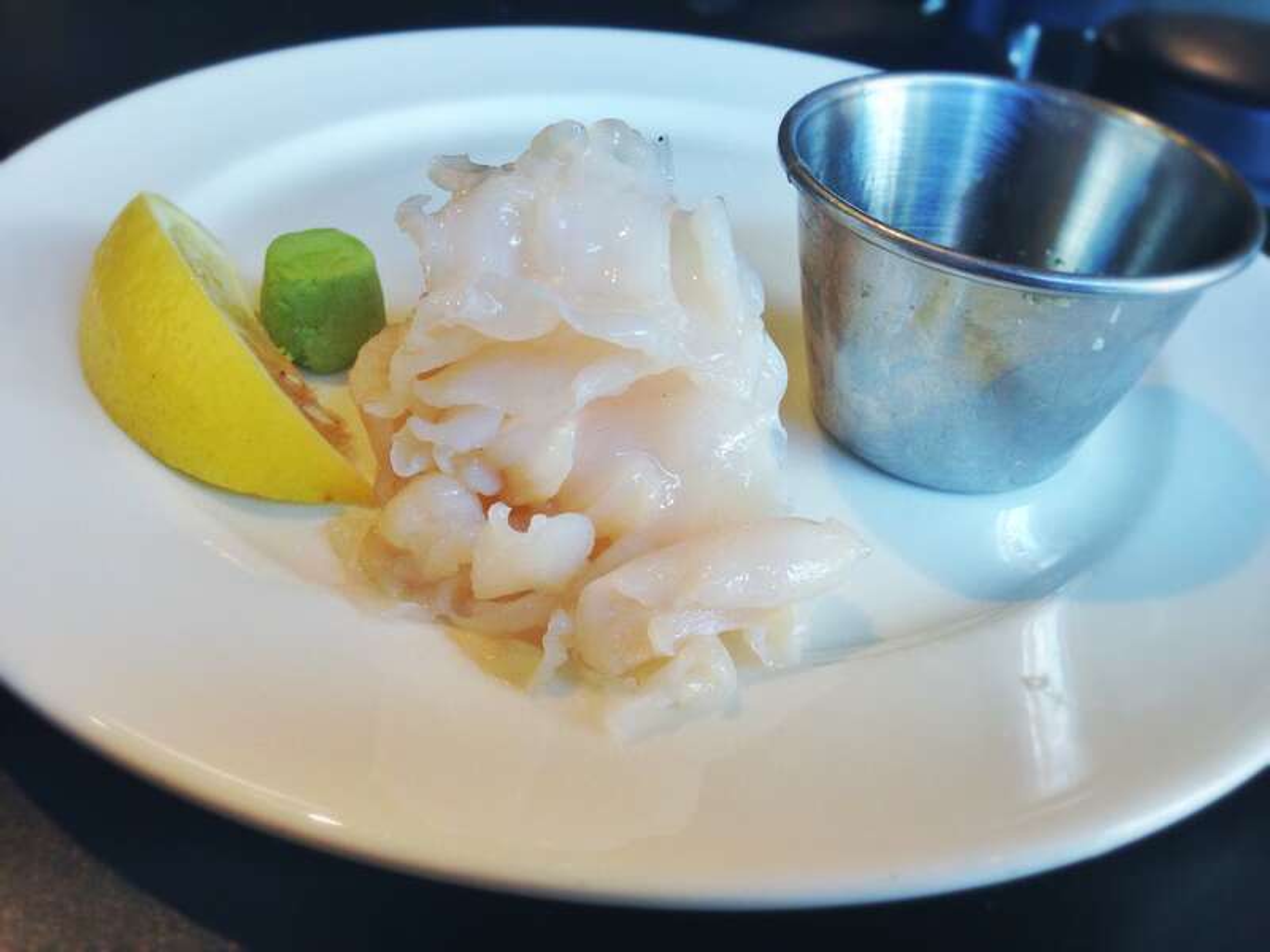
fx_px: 1211
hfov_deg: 55.4
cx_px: 635
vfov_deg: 42.9
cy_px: 476
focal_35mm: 33
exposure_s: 1/120
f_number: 2.4
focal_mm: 4.12
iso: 100
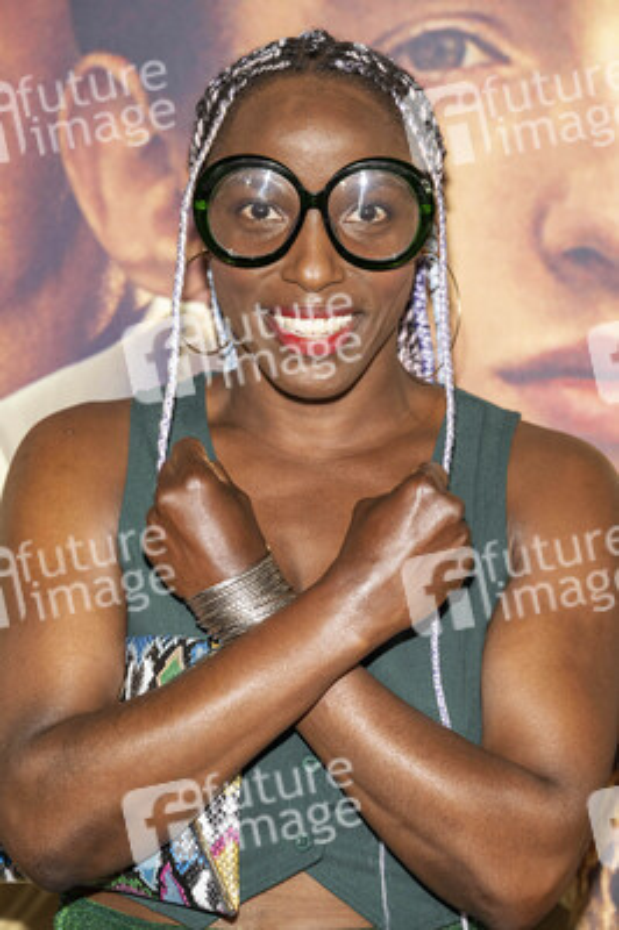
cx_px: 310
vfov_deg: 18.1
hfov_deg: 12.1
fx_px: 2919
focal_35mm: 113
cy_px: 465
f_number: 4.5
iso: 800
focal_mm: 113
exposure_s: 1/200
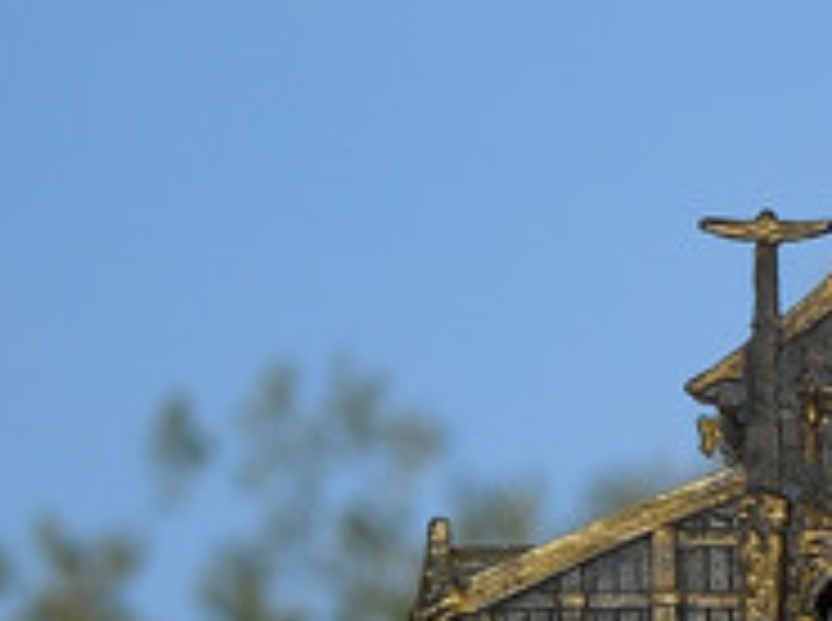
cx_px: 971
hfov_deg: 8.2
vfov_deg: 6.1
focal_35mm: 241
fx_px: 5781
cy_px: 308
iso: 100
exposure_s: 1/640
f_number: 4.6
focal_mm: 16
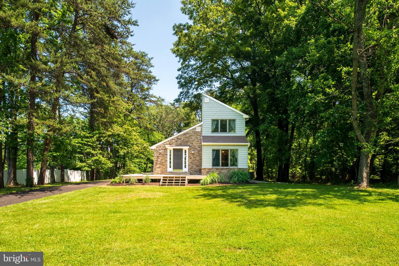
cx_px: 200
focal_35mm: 19
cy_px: 133
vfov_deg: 64.5
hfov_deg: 86.9
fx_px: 210
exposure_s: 1/320
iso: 320
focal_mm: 19
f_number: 16
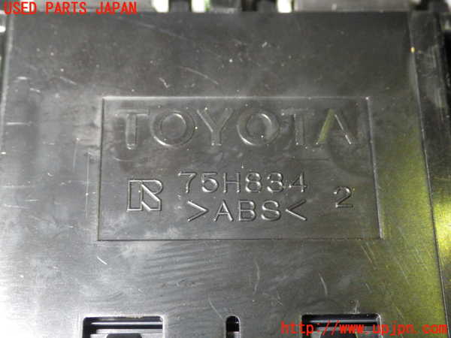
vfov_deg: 22.3
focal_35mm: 66
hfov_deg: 29.4
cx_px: 226
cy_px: 169
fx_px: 860
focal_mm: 11.8
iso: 1600
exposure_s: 1/80
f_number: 5.1
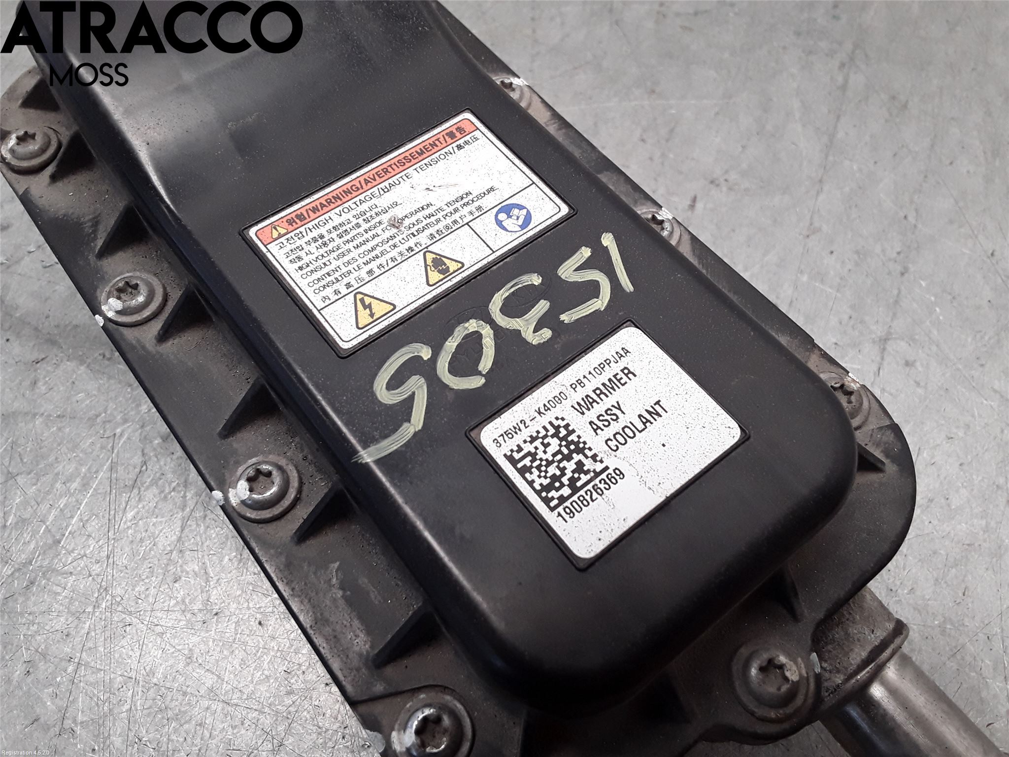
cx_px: 504
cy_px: 378
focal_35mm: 28
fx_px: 816
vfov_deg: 49.7
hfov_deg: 63.4
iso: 100
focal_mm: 2.91
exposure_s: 1/125
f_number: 1.9
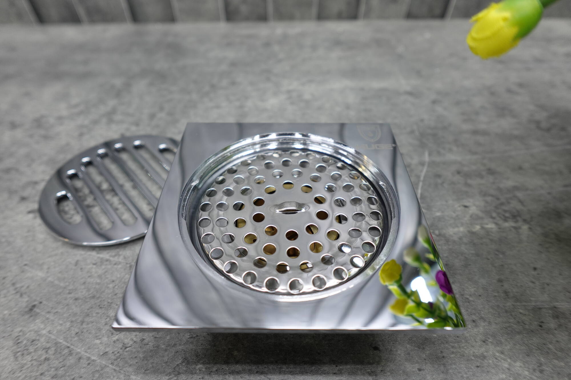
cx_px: 286
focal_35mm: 20
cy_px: 190
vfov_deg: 61.9
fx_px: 317
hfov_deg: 84.0
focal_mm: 7.6
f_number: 2
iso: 125
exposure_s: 1/80
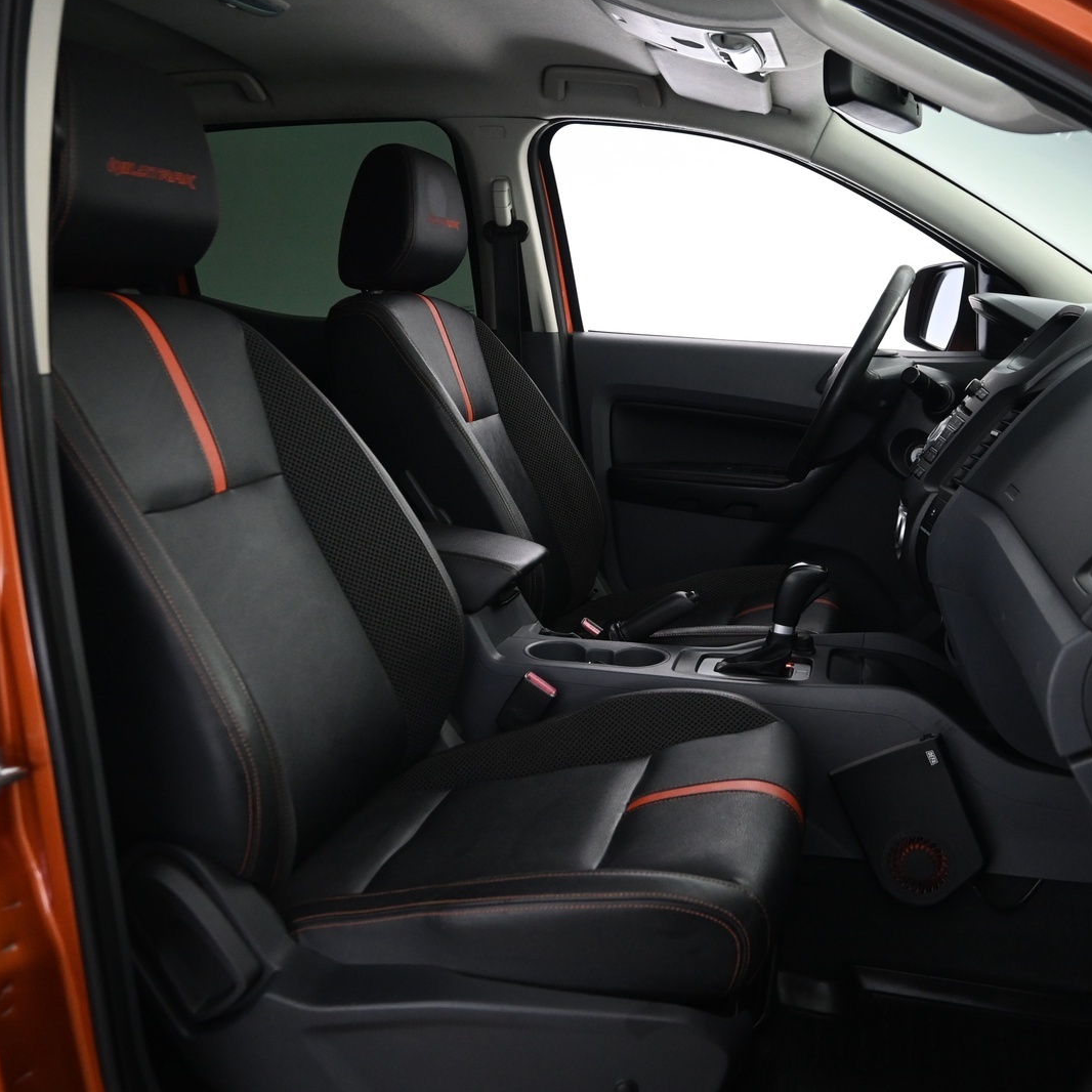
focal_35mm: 31
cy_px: 540
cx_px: 615
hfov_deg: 52.4
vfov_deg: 52.5
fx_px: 1106
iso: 1600
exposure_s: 1/20
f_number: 3.5
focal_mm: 16
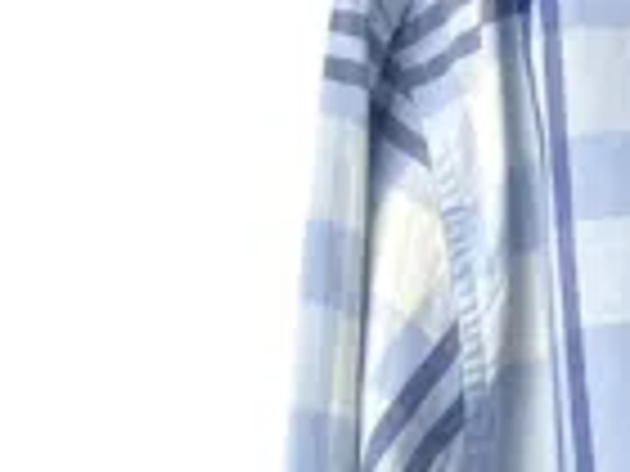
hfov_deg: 14.3
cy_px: 1047
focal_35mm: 119
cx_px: 1197
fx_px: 2166
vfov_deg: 10.9
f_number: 1.6
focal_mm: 4.2
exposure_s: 1/100
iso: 40
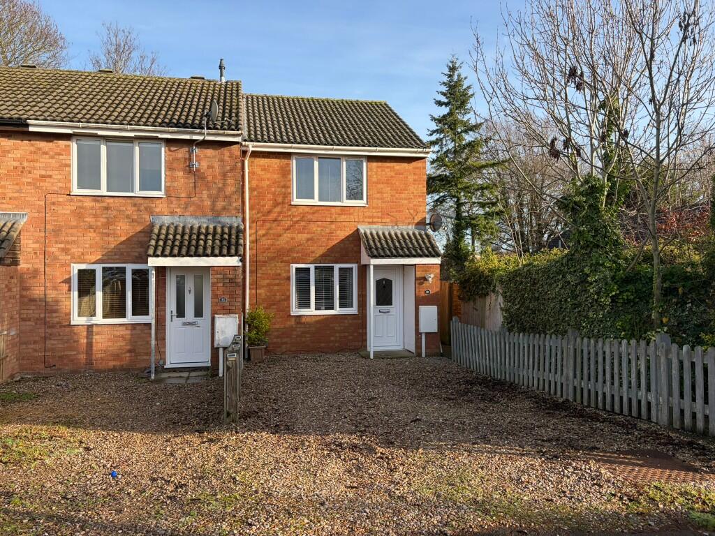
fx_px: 537
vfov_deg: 53.1
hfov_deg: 67.3
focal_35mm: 26
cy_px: 268
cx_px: 358
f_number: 1.6
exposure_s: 1/820
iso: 50
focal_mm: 5.96
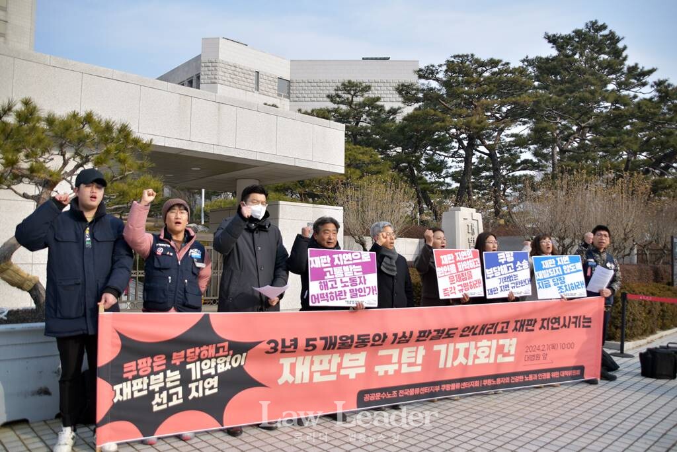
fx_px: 508
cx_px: 338
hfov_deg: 67.4
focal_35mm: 27
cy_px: 226
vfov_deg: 47.9
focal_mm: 18
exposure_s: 1/500
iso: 100
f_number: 3.5
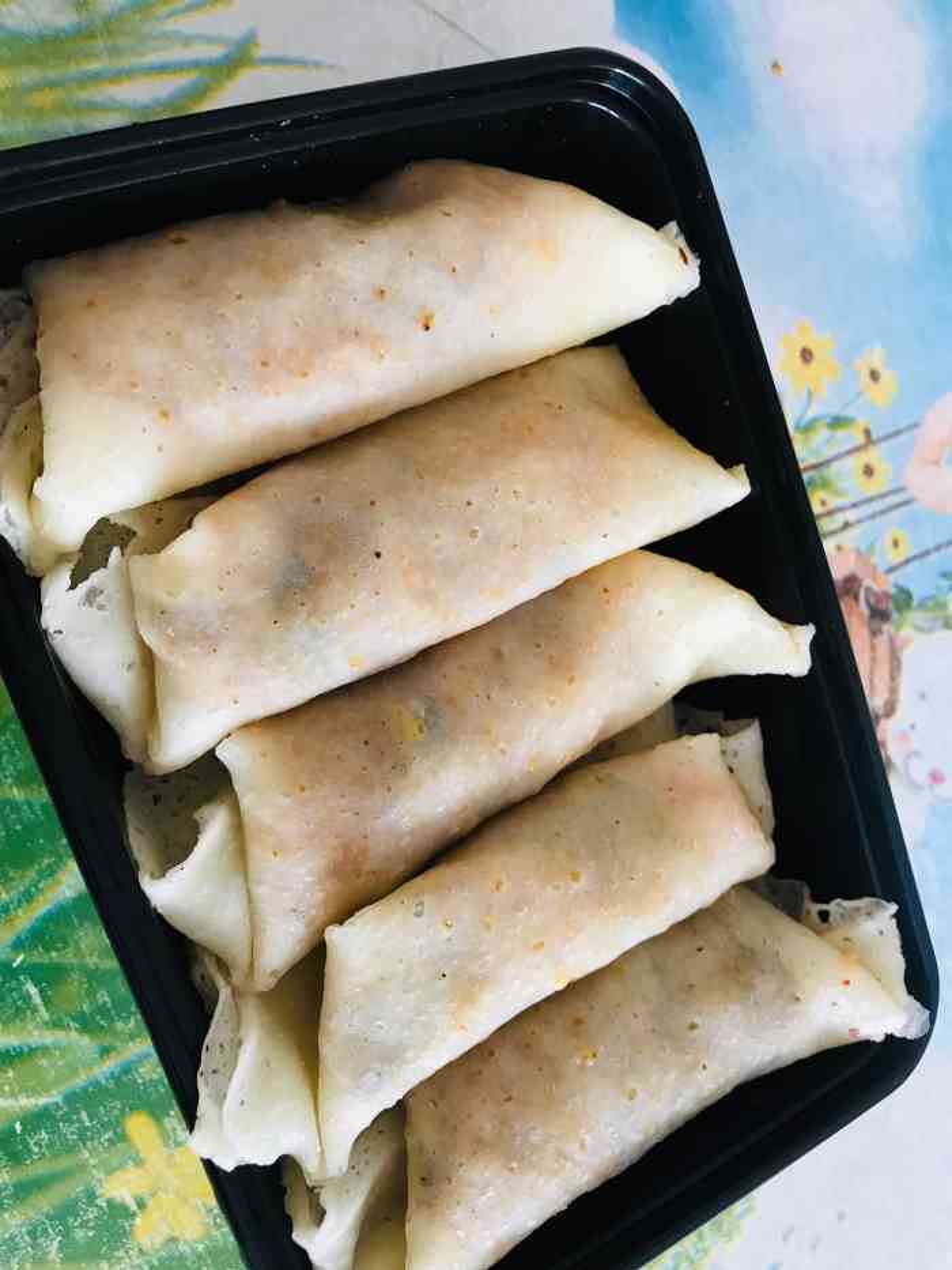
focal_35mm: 28
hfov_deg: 49.8
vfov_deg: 63.4
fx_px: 1026
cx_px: 476
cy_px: 635
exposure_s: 1/17
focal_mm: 3.99
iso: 50
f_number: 1.8
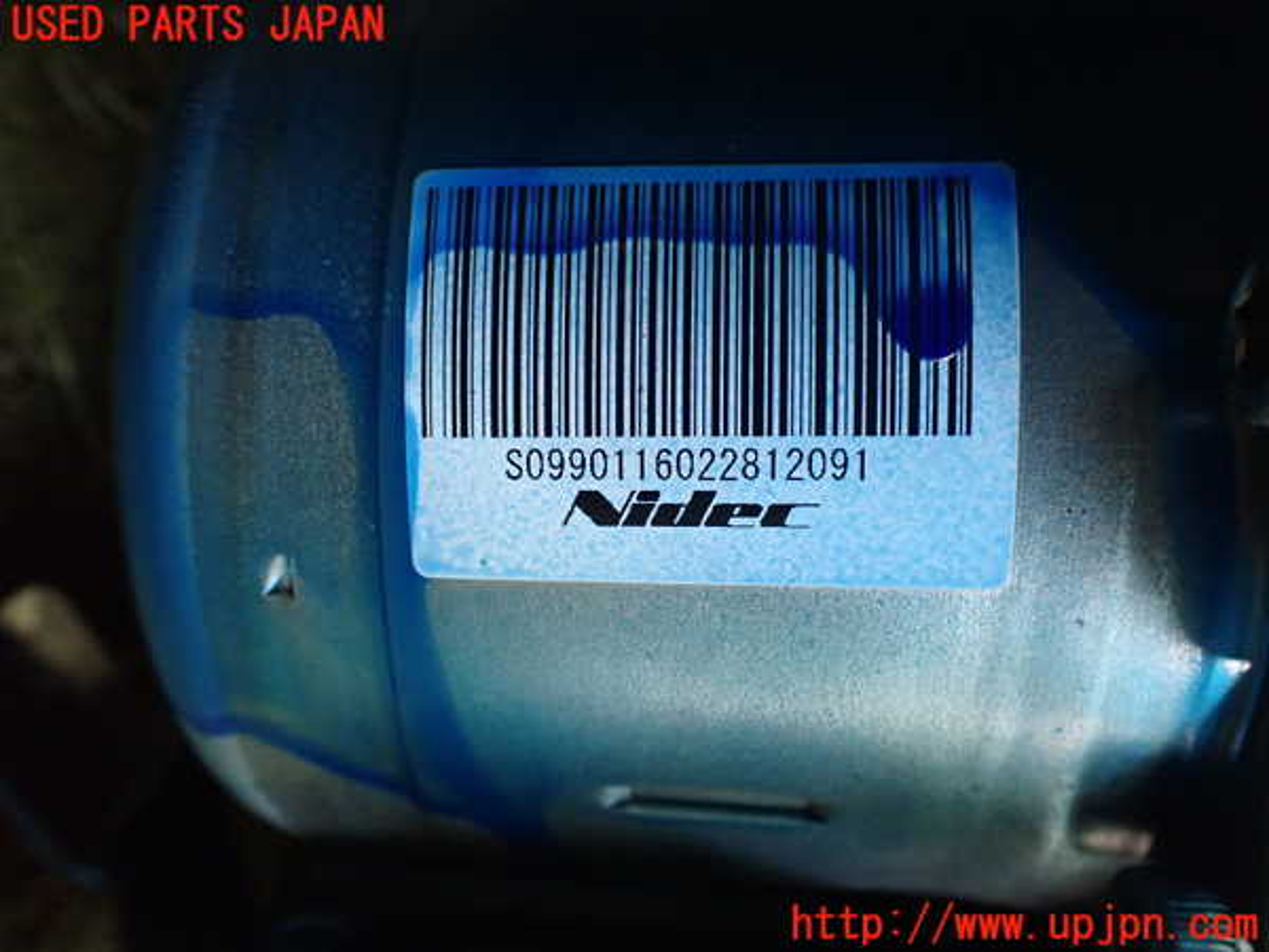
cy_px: 476
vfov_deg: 46.8
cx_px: 634
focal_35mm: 30
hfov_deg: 60.0
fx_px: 1100
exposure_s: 1/125
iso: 800
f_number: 2.3
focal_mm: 5.4
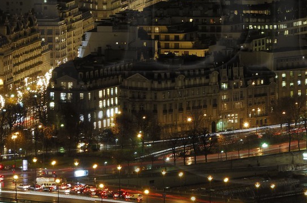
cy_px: -20
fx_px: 2605
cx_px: 261
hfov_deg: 6.7
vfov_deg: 4.5
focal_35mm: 306
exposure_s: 7.1
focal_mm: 70
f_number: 10
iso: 100
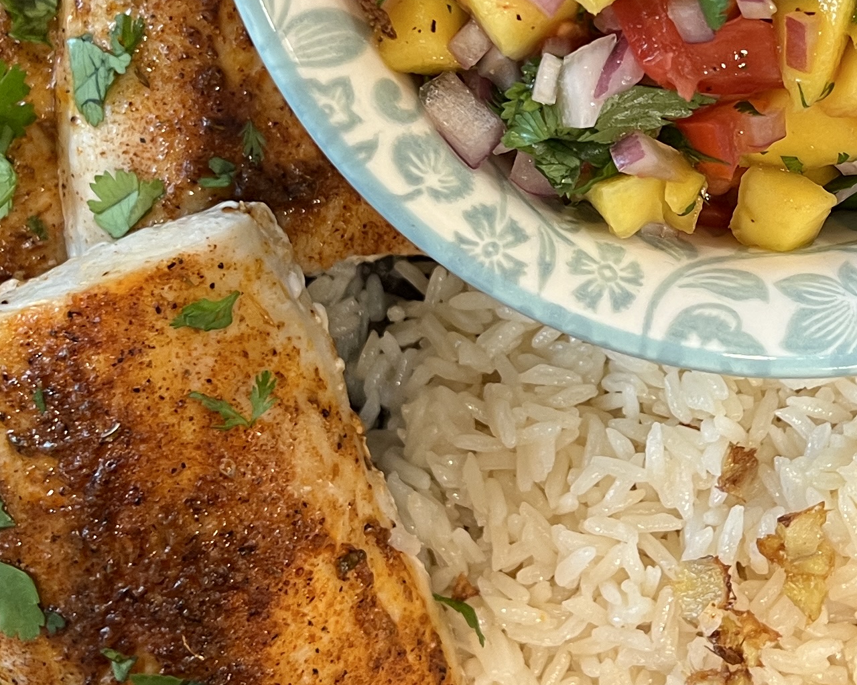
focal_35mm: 80
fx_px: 2029
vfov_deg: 19.0
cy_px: 146
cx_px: 643
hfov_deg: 23.6
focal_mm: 5.7
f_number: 1.5
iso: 100
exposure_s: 1/60
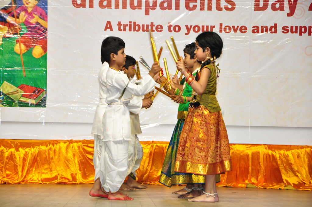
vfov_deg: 9.3
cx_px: 156
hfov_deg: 14.0
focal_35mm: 147
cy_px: 104
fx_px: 1272
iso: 800
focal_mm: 98
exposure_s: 1/60
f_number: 5.6
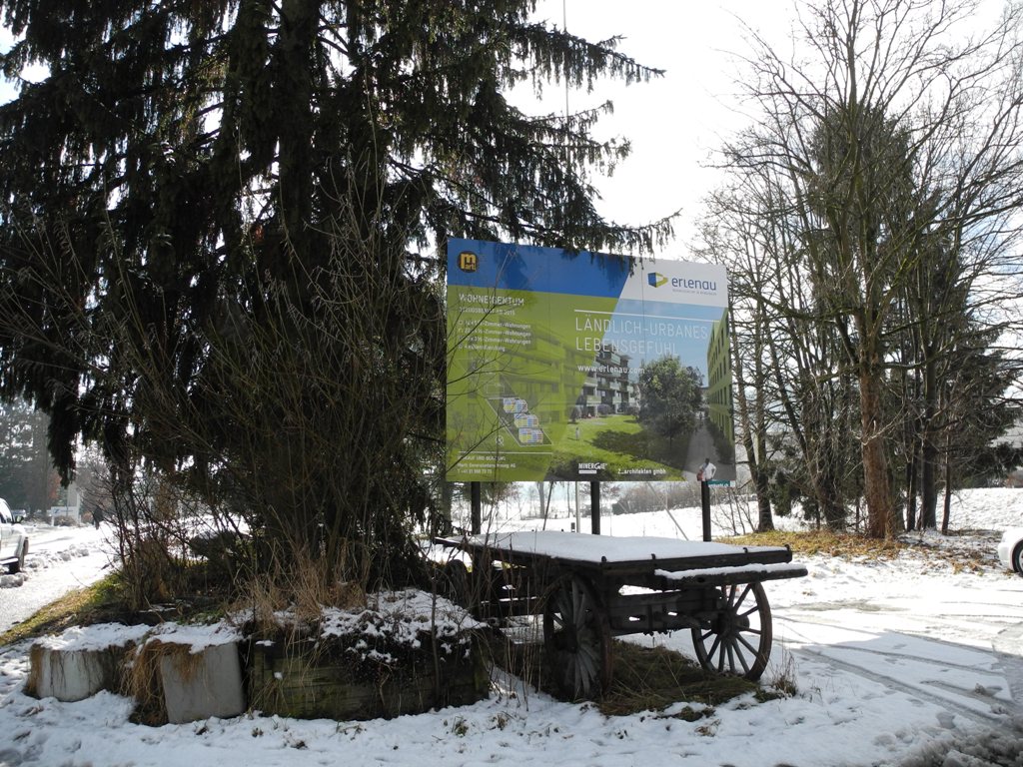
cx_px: 512
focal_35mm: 28
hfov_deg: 63.4
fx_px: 827
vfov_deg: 49.7
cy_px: 384
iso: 100
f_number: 2.8
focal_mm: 6
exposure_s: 1/1000
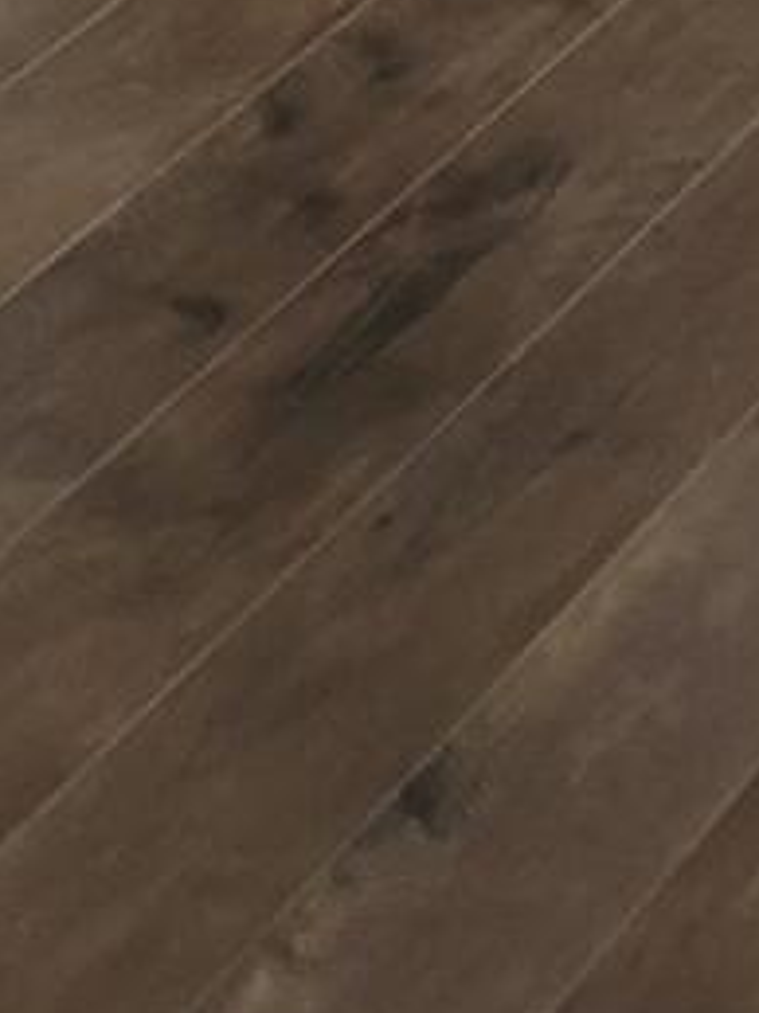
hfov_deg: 6.9
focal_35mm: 216
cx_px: 673
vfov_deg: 9.0
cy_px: -407
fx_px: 6320
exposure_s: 1/15
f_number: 1.8
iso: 80
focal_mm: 3.99
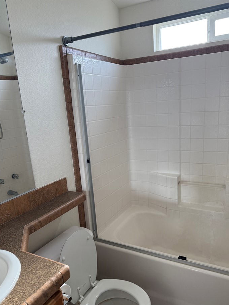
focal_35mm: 27
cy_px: 170
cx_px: 124
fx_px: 238
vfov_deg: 65.1
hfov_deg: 51.3
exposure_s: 1/237
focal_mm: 6.76
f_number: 1.78
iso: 100
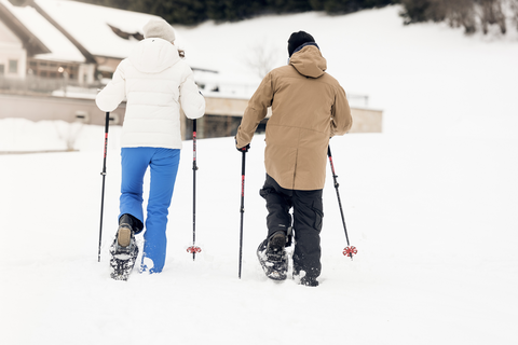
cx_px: 259
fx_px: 2014
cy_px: 172
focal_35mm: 140
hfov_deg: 14.7
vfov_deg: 9.8
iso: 250
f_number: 4.5
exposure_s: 1/400
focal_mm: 140
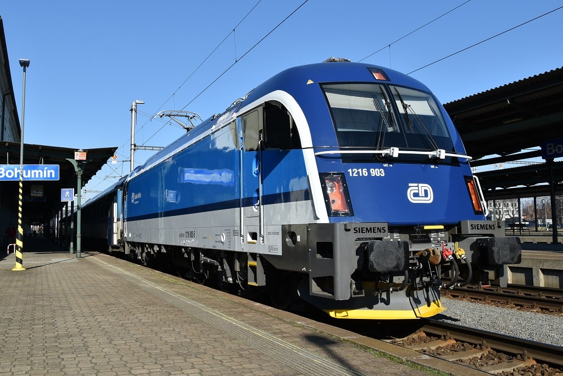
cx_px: 269
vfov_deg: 38.3
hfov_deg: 55.0
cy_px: 175
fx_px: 540
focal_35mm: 35
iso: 200
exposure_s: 1/400
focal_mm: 21
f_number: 9
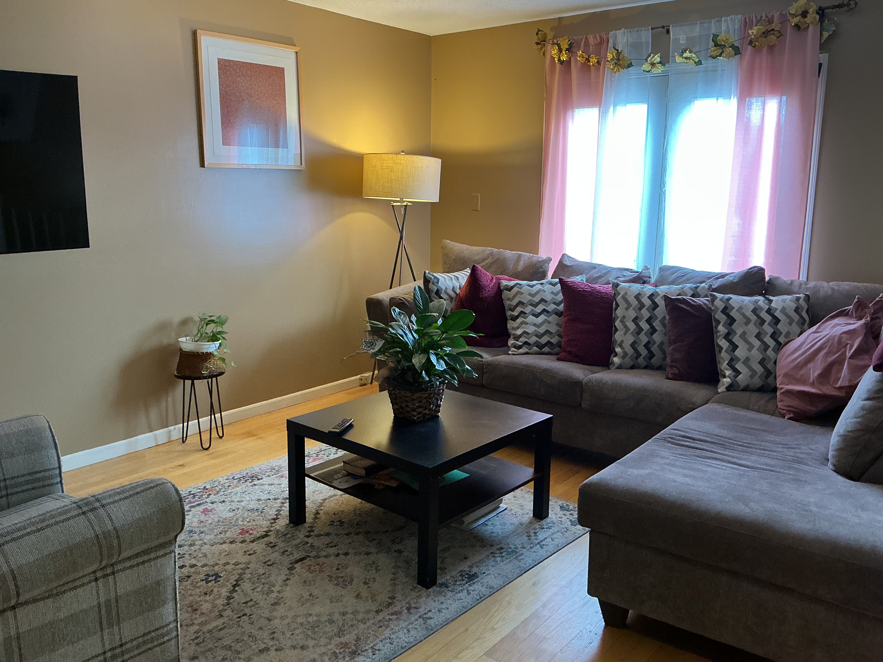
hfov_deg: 61.7
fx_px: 740
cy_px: 331
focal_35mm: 29
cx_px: 442
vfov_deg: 48.2
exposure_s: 1/60
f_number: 1.8
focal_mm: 3
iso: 160
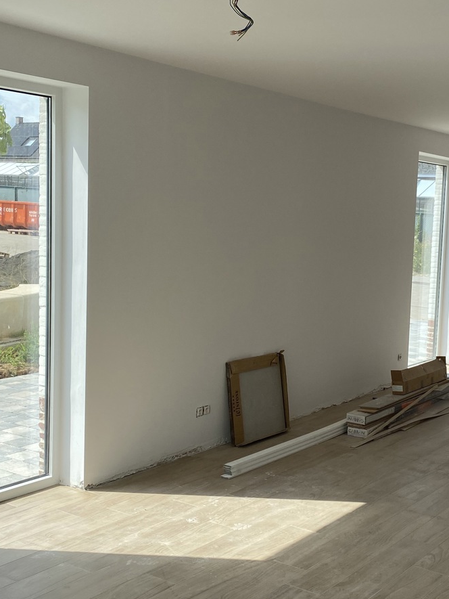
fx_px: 813
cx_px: 358
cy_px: 307
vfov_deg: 40.4
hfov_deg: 30.2
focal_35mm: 47
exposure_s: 1/1232
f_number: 1.8
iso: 32
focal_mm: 4.25
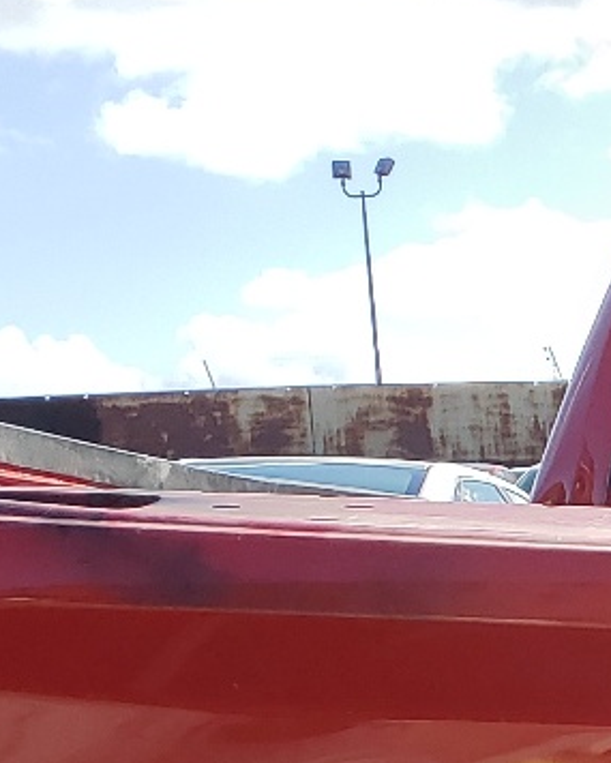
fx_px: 2576
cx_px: 1044
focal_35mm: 114
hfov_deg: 12.5
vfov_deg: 15.9
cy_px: 1018
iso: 50
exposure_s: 1/2000
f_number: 1.5
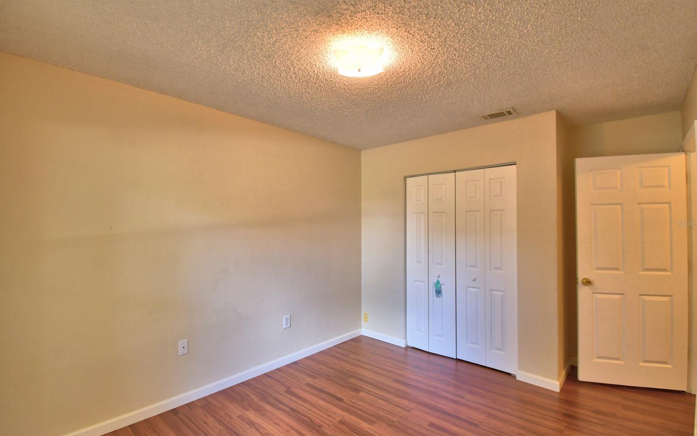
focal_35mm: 16
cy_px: 224
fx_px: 304
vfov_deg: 71.2
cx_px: 353
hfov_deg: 97.8
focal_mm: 10
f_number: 4.5
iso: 400
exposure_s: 1/50
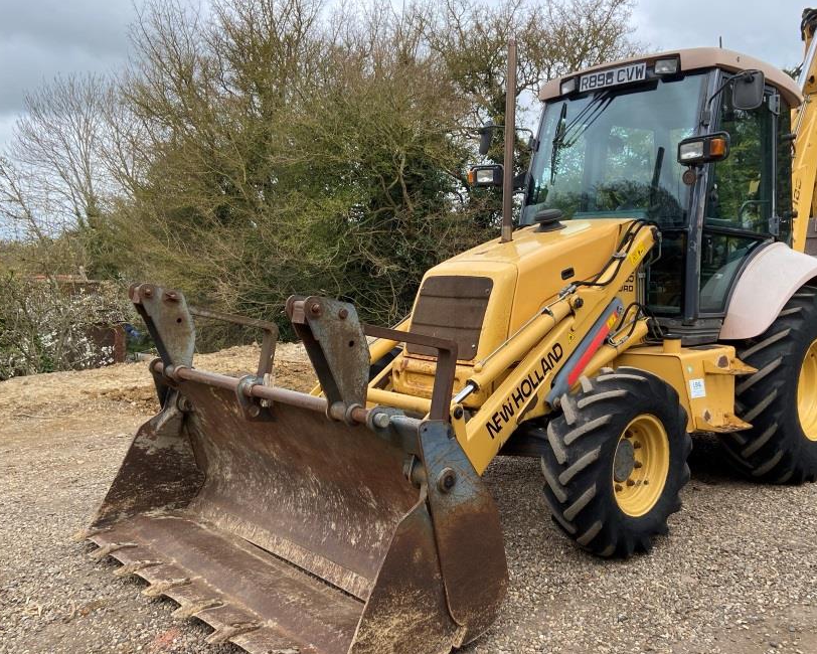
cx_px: 456
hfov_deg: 55.5
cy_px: 352
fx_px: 774
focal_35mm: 32
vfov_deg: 45.8
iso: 32
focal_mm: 4.25
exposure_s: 1/385
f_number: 1.8
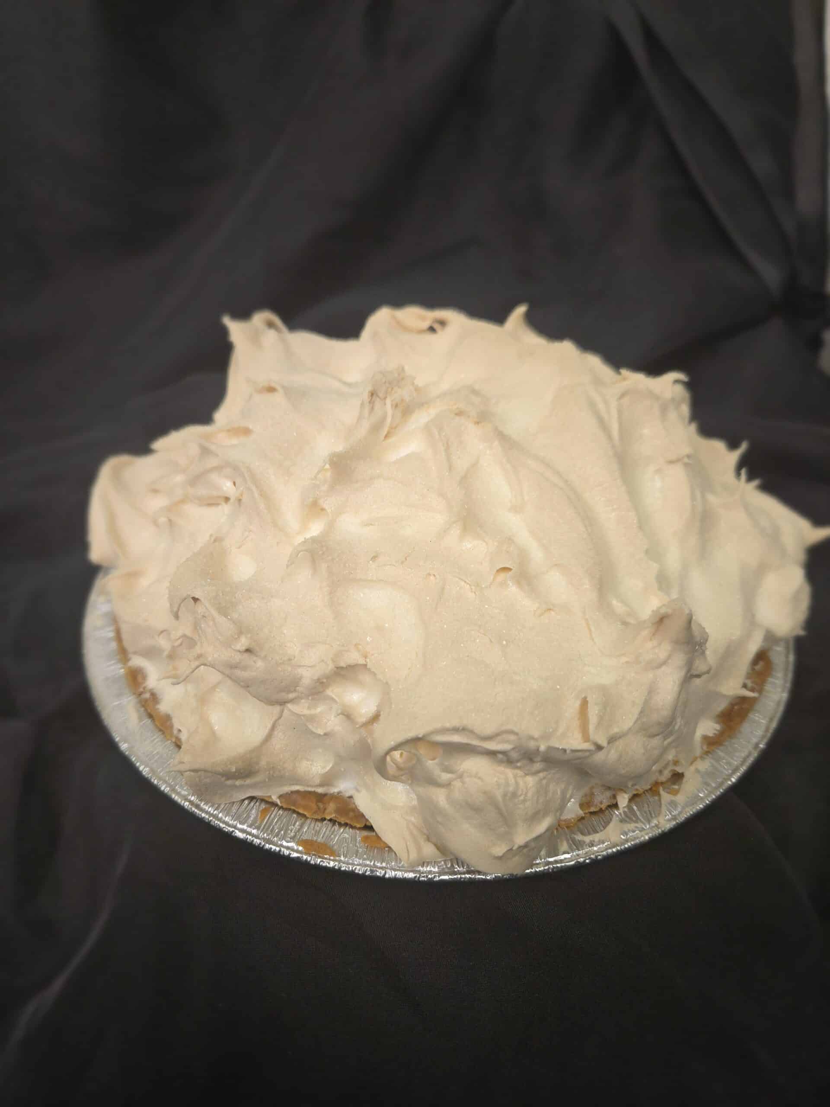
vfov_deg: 73.9
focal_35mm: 23
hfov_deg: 58.9
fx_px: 735
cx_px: 415
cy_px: 554
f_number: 1.8
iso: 80
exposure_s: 1/60
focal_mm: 5.4
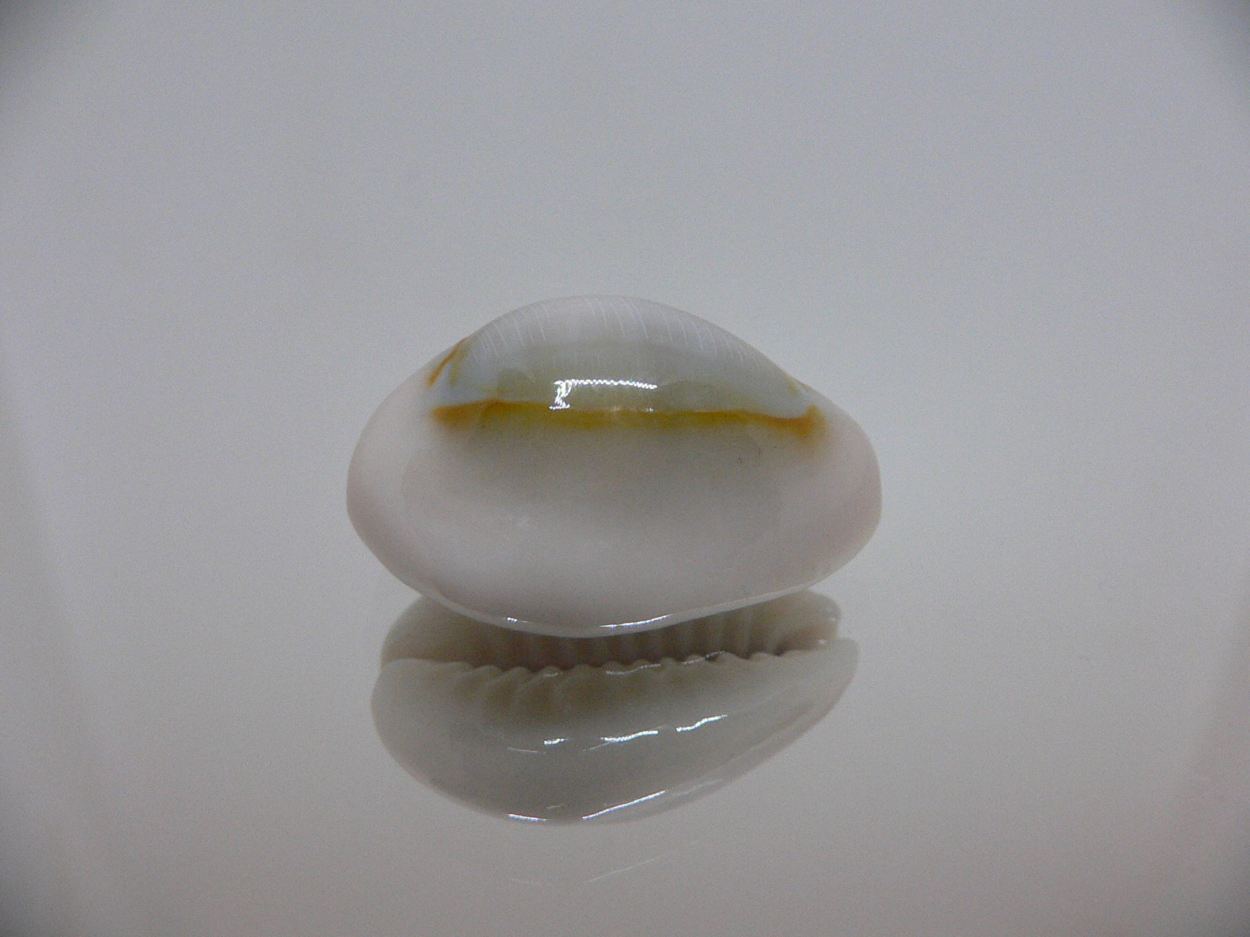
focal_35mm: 35
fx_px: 1264
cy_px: 468
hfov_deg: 52.6
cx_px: 625
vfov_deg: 40.7
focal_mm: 4.6
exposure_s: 1/60
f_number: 2.8
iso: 200
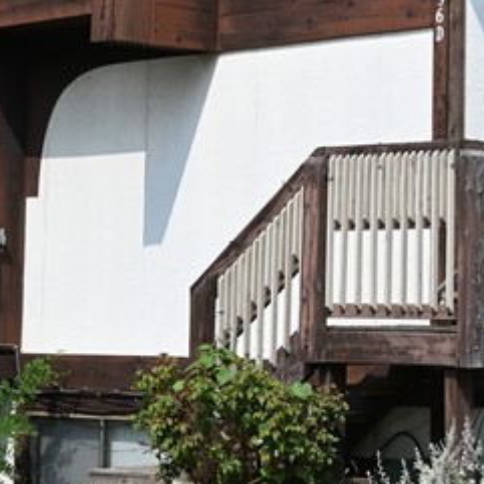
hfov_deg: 13.9
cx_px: 797
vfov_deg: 15.1
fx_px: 1819
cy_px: 133
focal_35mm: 115
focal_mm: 20
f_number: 7.1
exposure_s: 1/400
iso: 100
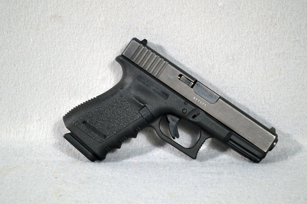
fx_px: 703
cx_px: 154
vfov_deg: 16.5
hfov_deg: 24.6
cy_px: 102
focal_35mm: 82
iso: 400
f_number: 5.6
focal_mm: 55
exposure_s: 1/25
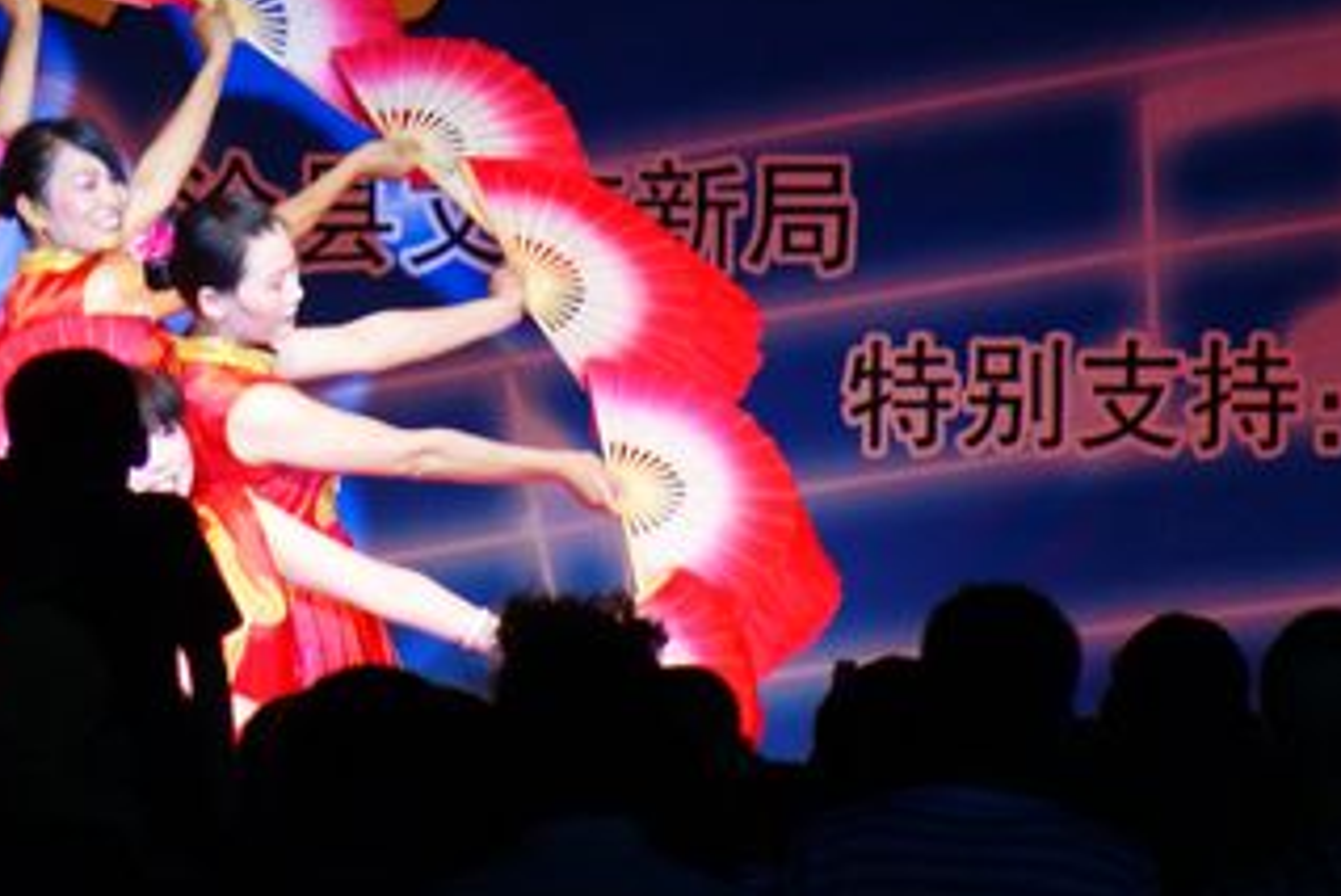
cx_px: 84
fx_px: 29477
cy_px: 21
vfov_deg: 1.7
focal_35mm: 791
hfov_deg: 2.6
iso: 400
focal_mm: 210
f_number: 5.6
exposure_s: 1/40
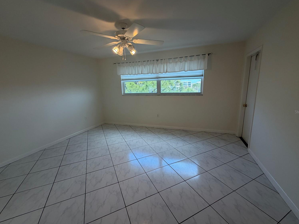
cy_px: 112
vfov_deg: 81.8
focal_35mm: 15
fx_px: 130
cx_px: 153
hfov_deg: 98.1
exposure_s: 1/120
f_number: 2.2
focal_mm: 2.22
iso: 125
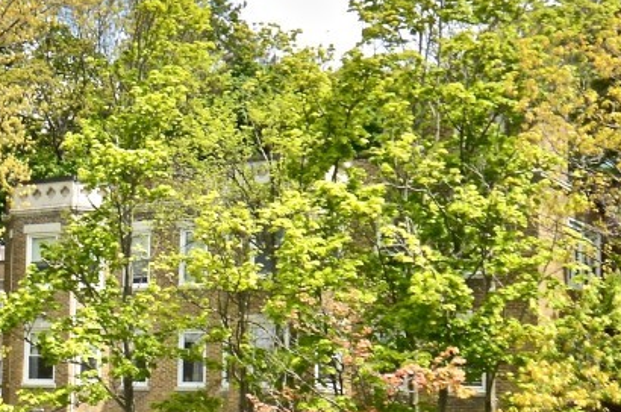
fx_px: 1292
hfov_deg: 24.5
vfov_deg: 18.0
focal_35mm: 75
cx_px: -121
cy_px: 333
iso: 100
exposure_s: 1/200
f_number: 8
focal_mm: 10
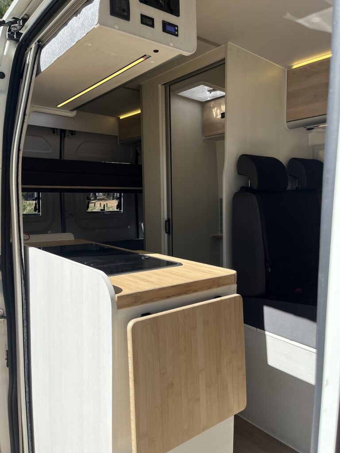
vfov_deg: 67.3
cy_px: 226
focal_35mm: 26
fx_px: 340
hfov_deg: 53.1
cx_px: 170
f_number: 1.6
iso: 50
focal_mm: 5.1
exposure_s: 1/1992
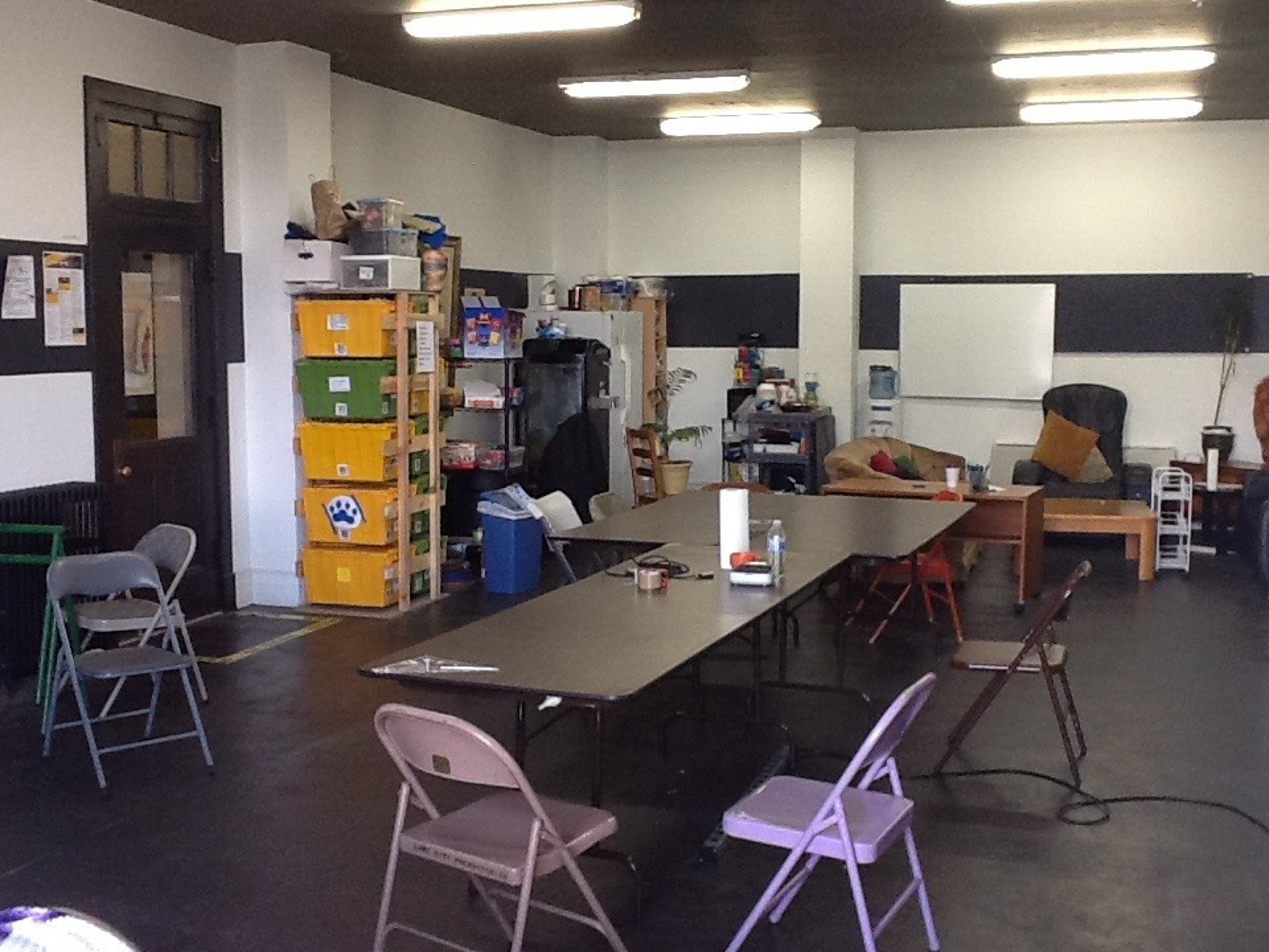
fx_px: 1613
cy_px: 476
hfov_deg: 42.9
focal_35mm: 44
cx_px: 634
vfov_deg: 32.9
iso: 80
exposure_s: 1/30
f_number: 2.4
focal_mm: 2.03
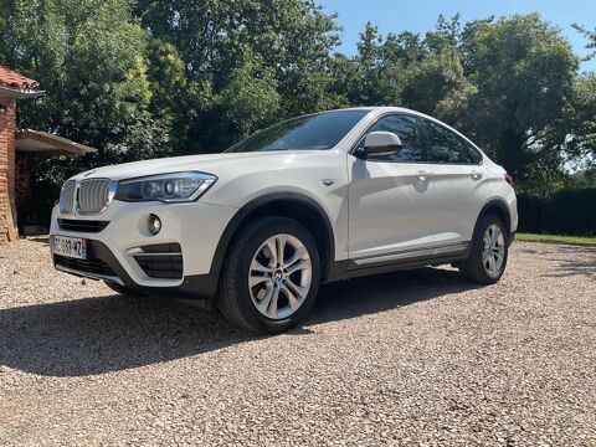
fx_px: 499
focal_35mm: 29
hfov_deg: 61.7
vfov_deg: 48.2
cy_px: 224
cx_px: 298
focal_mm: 3
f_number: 1.8
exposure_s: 1/1786
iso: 16
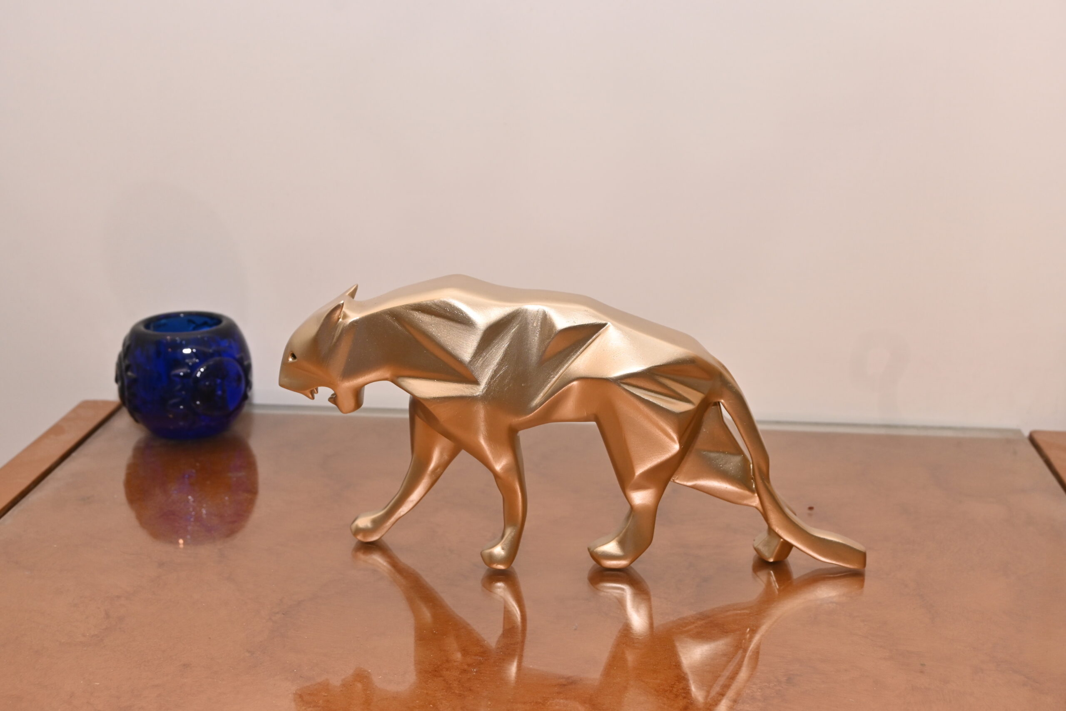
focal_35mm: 46
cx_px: 533
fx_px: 1355
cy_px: 356
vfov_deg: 29.4
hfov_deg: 43.0
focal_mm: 30.5
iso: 320
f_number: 6.3
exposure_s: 1/100
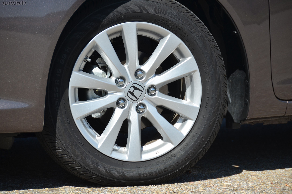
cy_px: 97
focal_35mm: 202
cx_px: 146
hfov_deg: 10.2
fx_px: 1639
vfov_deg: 6.8
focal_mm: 135
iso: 400
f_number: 6.3
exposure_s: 1/1600
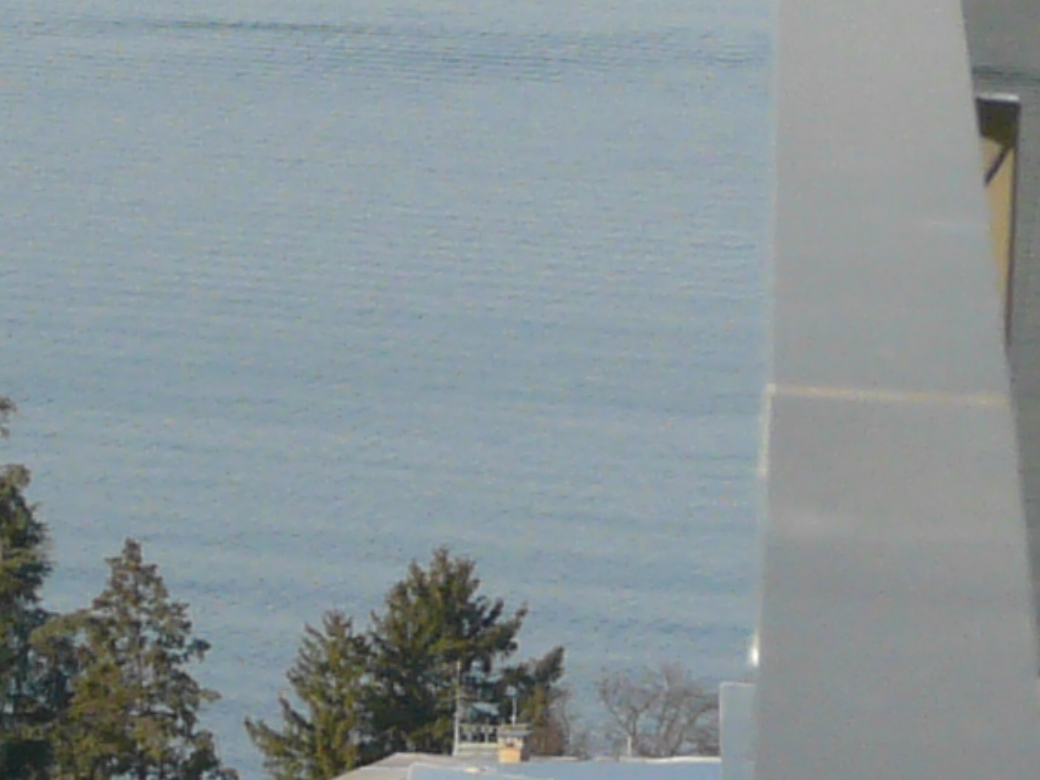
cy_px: -161
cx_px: 2715
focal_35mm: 500
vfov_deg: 3.0
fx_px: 15022
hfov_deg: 3.9
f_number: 4
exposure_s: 1/640
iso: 100
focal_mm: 14.3
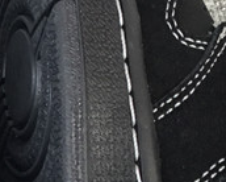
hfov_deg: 11.9
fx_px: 1058
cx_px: -55
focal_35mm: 158
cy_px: 86
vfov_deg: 9.8
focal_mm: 3.3
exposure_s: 1/100
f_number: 2.4
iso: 32
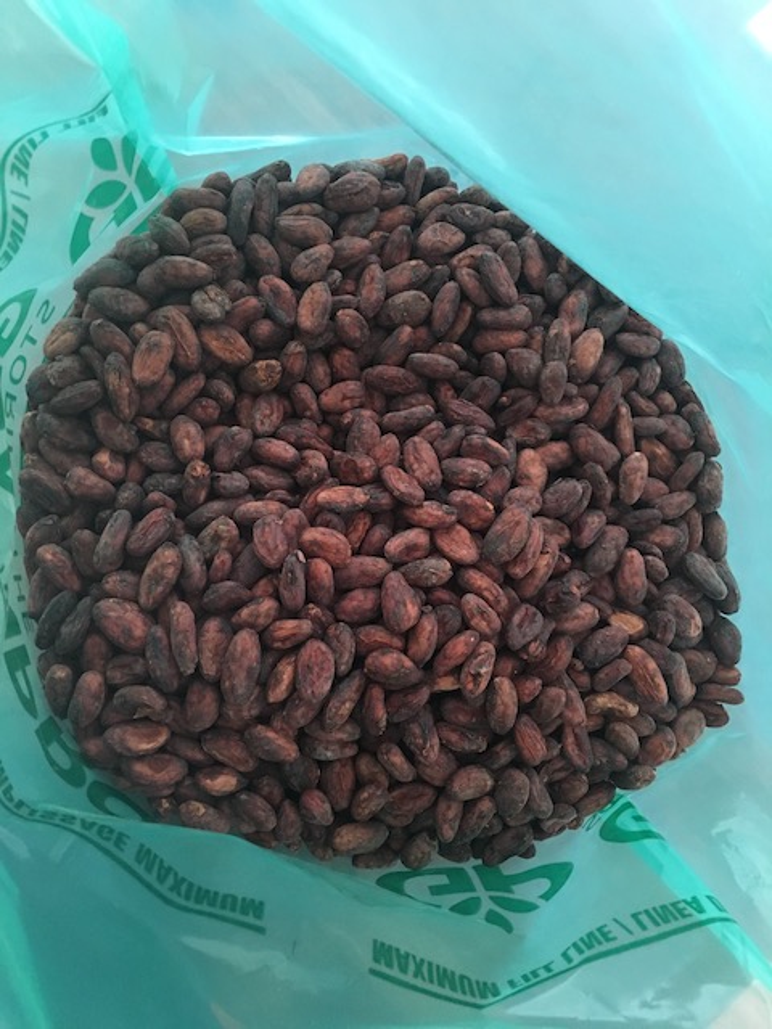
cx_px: 386
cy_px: 514
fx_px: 862
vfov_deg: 61.7
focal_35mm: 29
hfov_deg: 48.2
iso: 200
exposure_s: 1/15
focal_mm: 4.15
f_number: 2.2
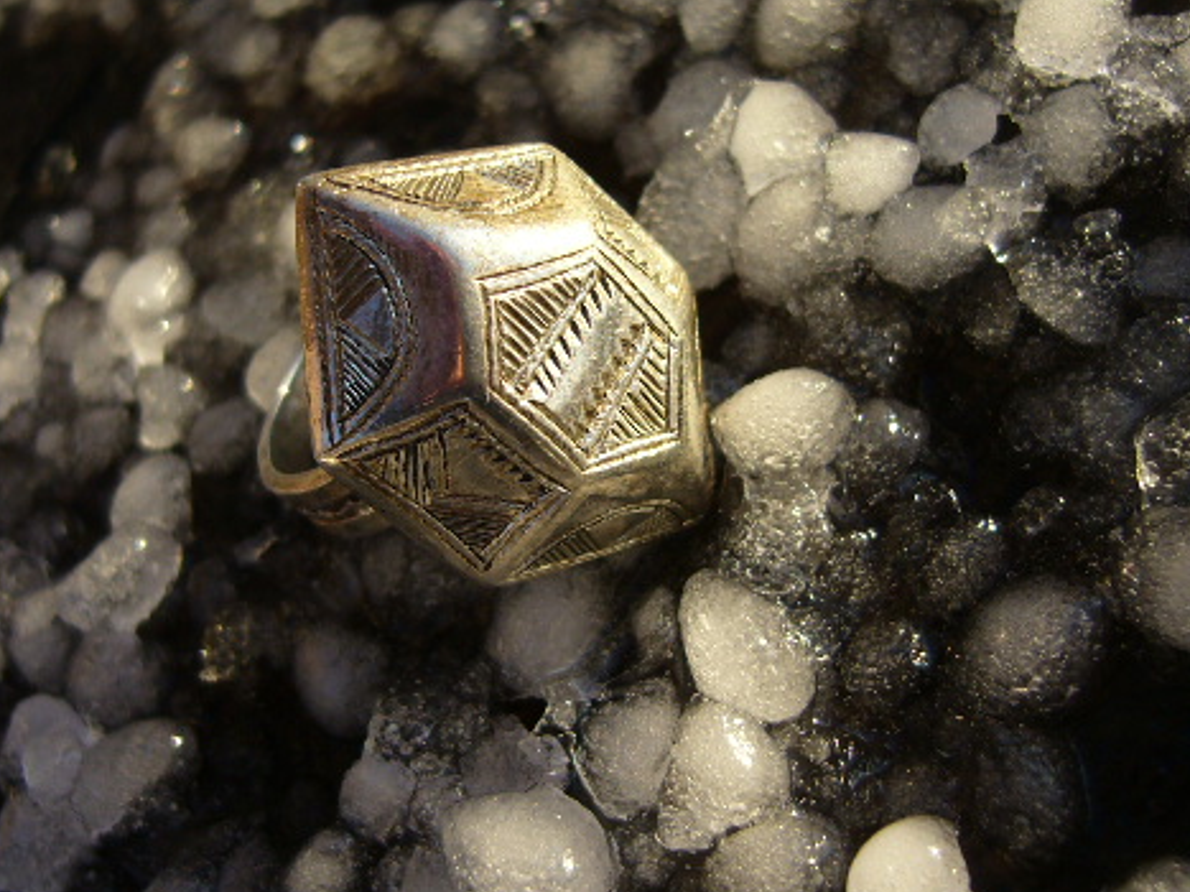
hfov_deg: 39.6
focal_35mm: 48
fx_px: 1650
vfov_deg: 30.2
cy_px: 377
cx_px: 540
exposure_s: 1/250
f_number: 2.8
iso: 80
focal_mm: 5.8
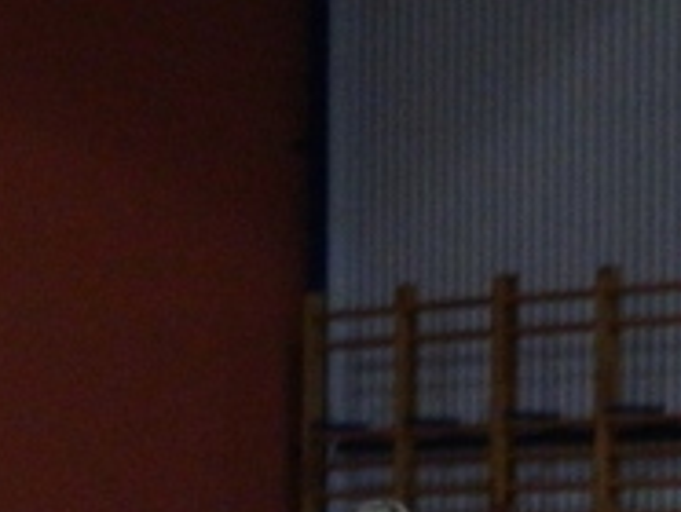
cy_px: 1086
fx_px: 7111
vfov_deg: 4.1
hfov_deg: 5.4
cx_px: -751
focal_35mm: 361
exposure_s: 1/50
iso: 400
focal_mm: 15.1
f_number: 4.2
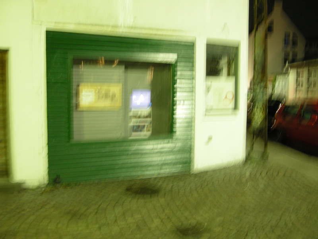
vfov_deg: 39.7
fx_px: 331
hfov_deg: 51.4
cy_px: 120
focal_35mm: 36
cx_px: 159
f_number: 3.8
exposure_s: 8
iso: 200
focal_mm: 7.5
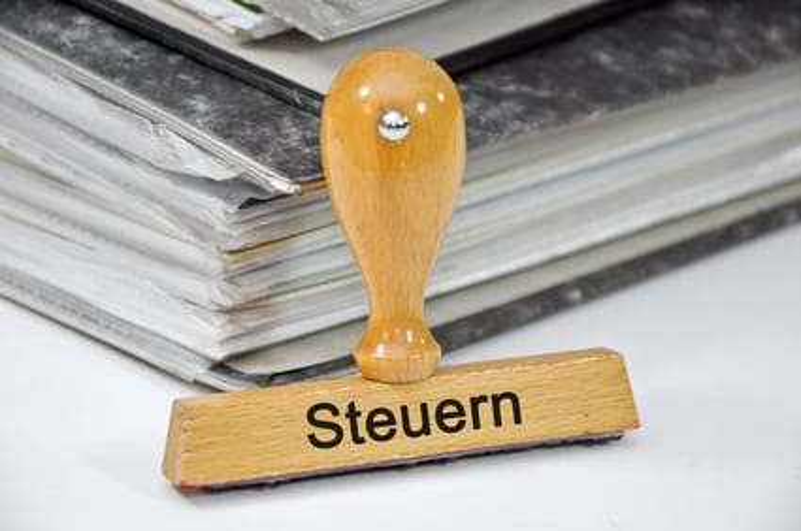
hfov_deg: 13.1
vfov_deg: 8.7
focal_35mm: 158
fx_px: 3499
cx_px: 400
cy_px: 266
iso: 320
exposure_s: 1/60
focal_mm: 105
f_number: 8
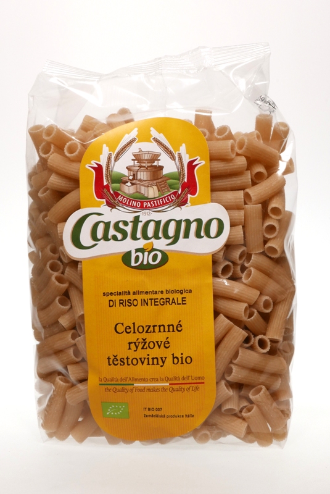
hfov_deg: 26.0
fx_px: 713
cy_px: 247
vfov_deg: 38.2
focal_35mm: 52
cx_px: 165
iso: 800
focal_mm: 23.6
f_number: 16
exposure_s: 1/30
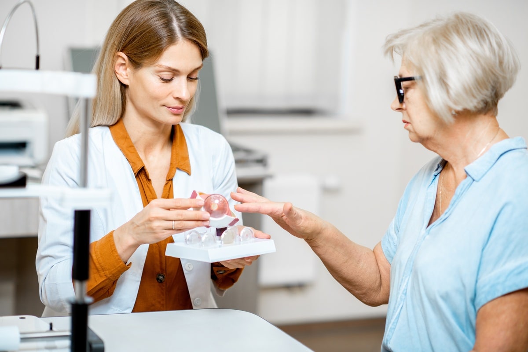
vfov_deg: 16.1
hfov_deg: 23.9
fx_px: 1247
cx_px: 264
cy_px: 176
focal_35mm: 85
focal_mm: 85
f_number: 2.2
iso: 400
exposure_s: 1/250
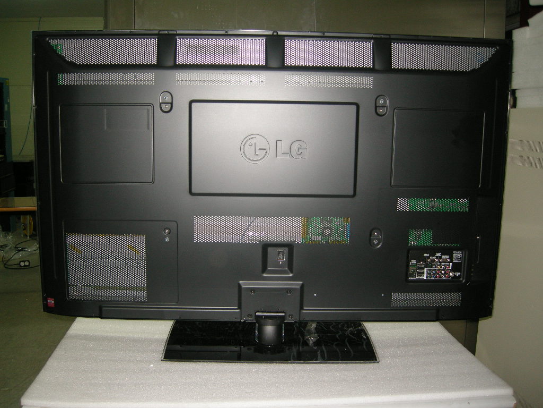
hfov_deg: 51.4
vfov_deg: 39.7
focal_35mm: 36
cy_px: 204
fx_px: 565
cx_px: 272
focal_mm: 7.5
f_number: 2.7
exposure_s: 1/60
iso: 126
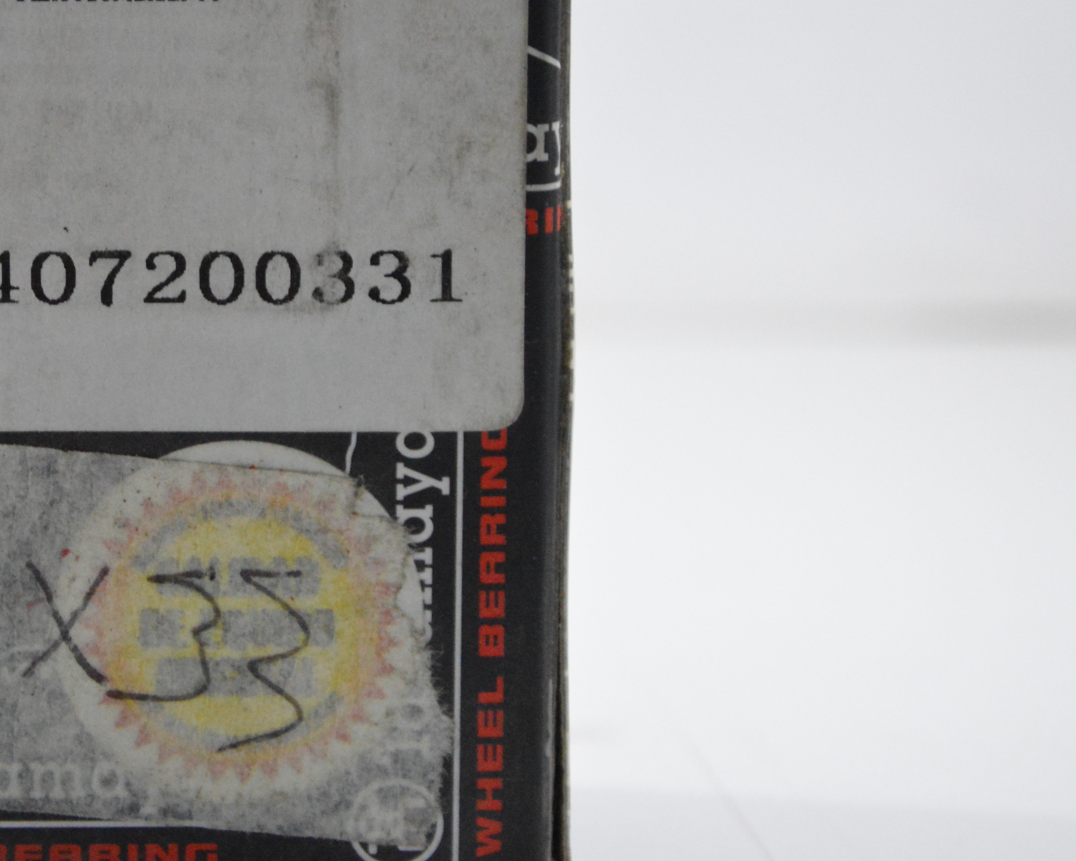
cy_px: 271
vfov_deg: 7.3
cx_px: 171
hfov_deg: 9.1
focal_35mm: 212
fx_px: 6752
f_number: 8
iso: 3200
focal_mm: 80
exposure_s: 1/100
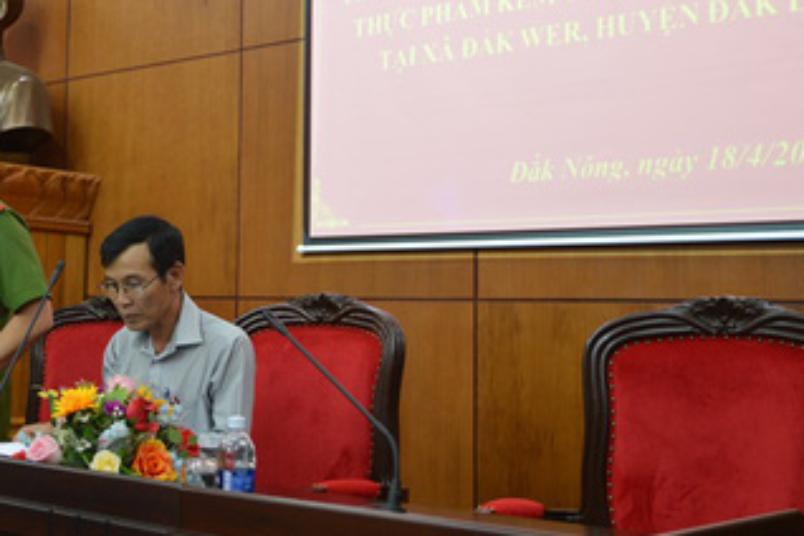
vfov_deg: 24.1
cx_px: 164
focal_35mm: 56
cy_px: 181
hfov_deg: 34.6
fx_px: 1251
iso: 280
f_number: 2.8
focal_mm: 22
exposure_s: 1/20
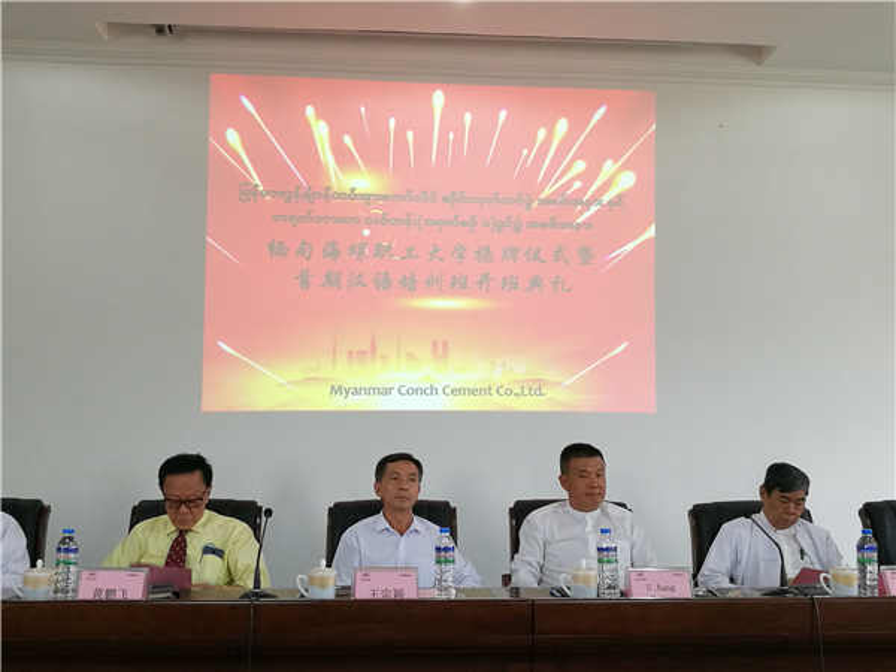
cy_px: 336
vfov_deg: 37.7
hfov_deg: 49.0
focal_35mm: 38
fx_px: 984
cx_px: 448
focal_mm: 4.5
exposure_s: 1/33.3
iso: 160
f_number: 2.2
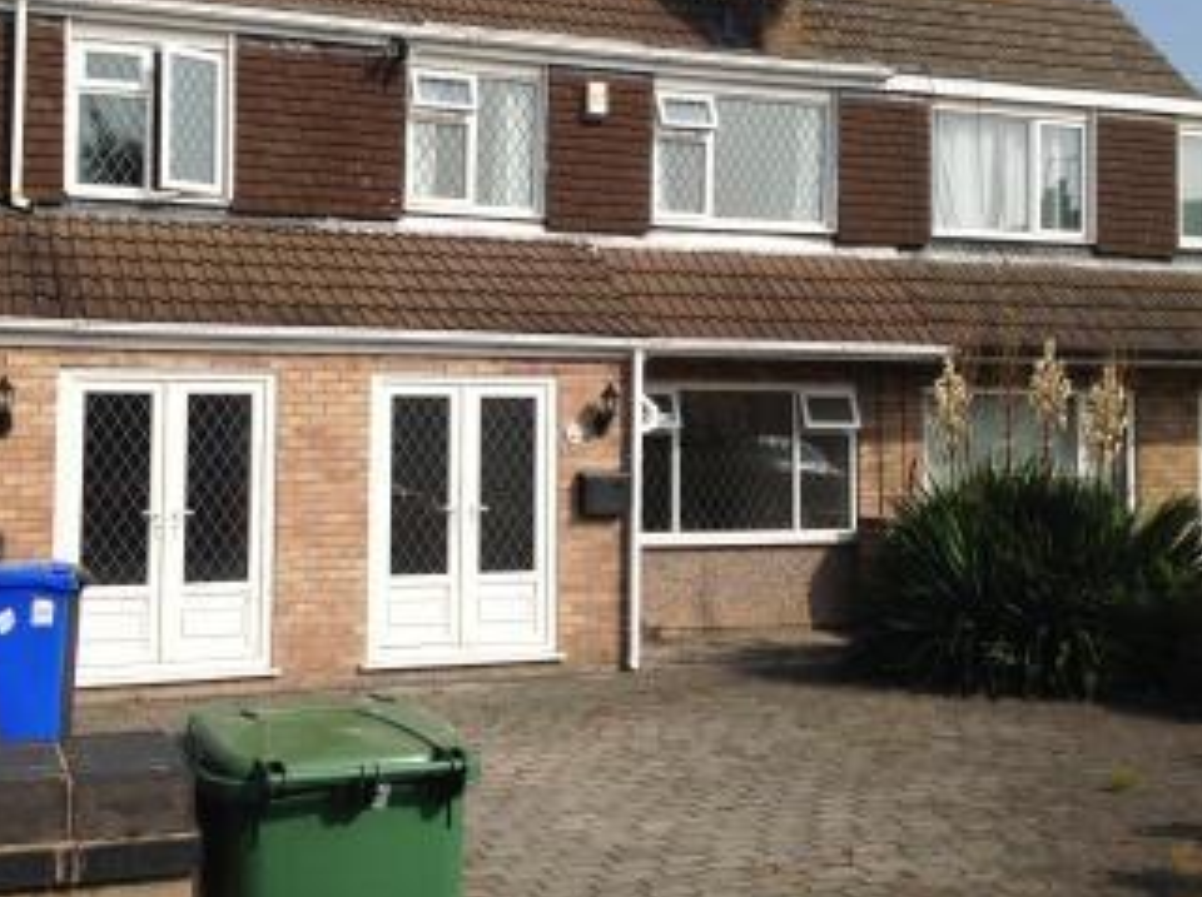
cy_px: 332
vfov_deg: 29.5
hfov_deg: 38.9
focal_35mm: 49
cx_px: 511
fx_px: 1699
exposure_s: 1/3030
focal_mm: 4.28
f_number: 2.4
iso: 50
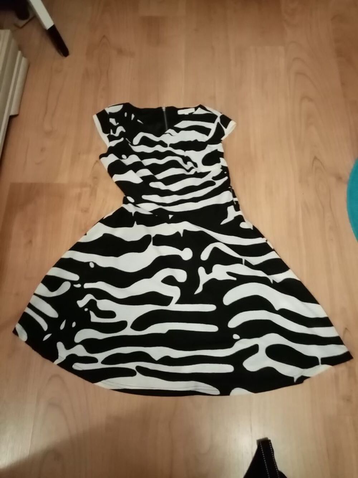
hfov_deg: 53.1
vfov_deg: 67.3
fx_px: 358
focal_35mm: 26
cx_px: 179
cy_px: 239
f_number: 1.8
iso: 1821
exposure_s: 1/14.3
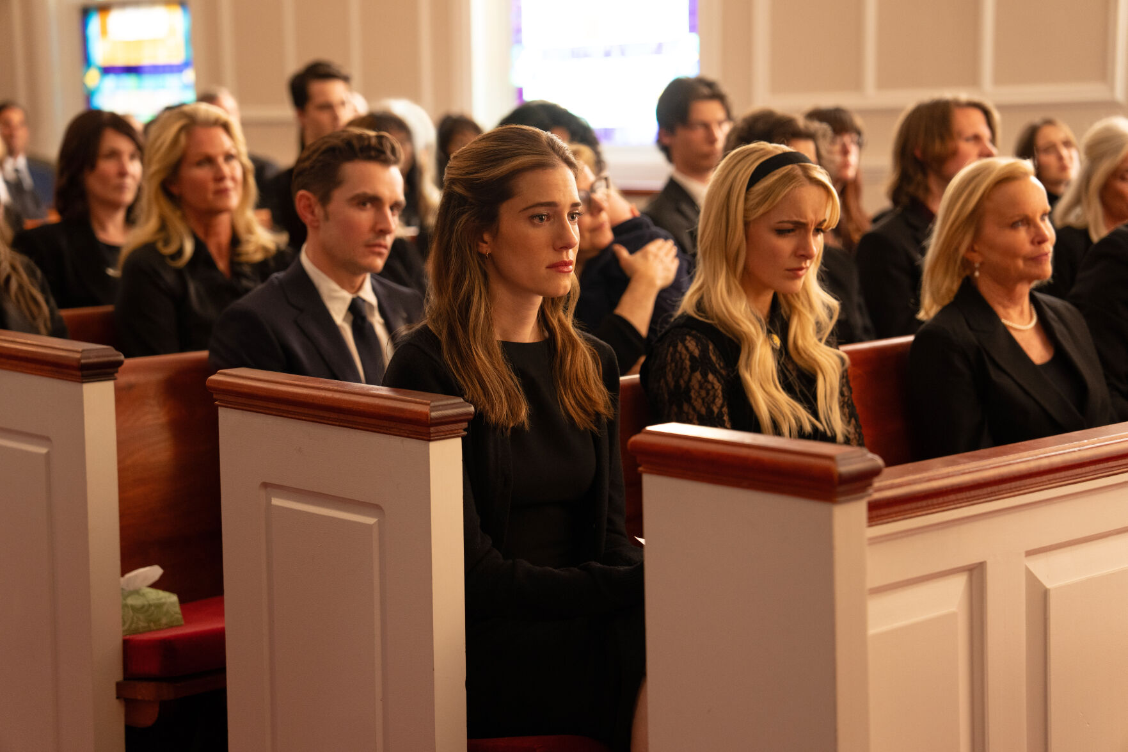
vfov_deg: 19.5
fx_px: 2193
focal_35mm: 70
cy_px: 376
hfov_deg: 28.8
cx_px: 564
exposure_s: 1/125
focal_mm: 70
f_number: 2.8
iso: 2000
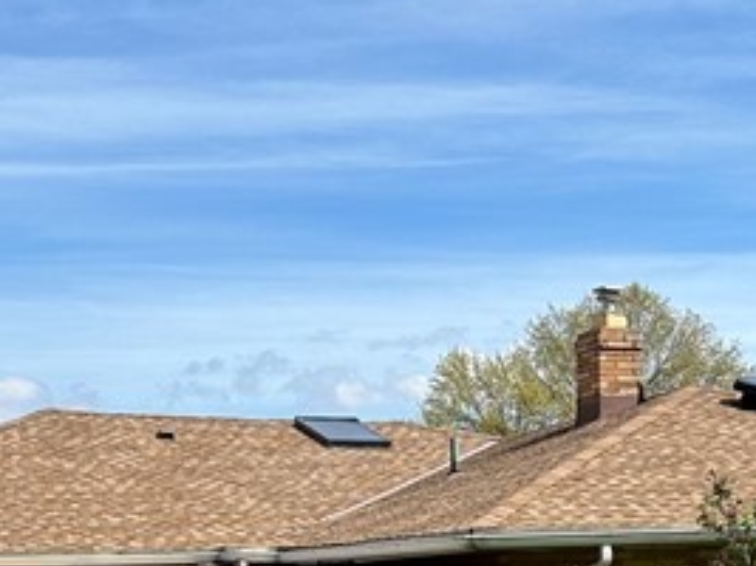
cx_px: 402
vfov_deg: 15.0
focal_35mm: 92
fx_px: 2008
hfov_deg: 21.3
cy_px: 826
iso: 80
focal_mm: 6.86
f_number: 1.78
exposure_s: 1/3717
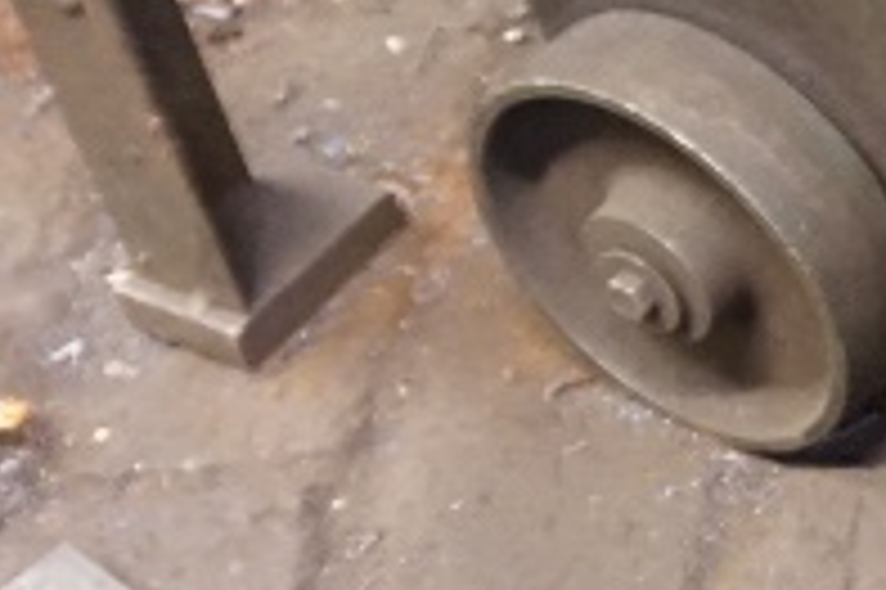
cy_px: -272
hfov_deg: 13.8
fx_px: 3074
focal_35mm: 125
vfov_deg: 10.6
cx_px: 1794
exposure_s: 1/15
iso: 3200
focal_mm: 16
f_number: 3.5
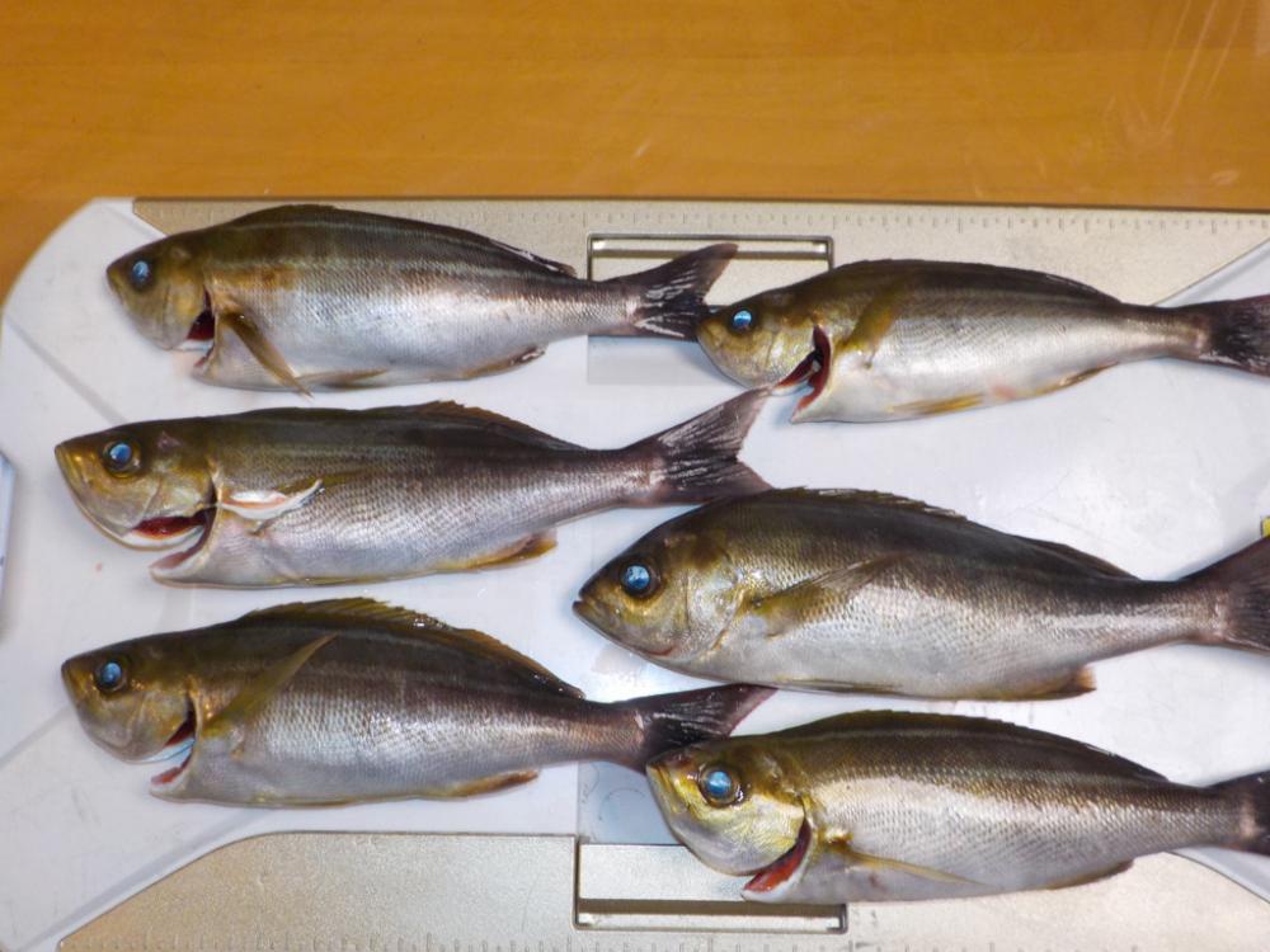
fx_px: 1101
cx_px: 635
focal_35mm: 30
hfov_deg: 60.0
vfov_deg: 46.8
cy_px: 476
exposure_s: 1/30
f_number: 3.3
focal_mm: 4.1
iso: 140
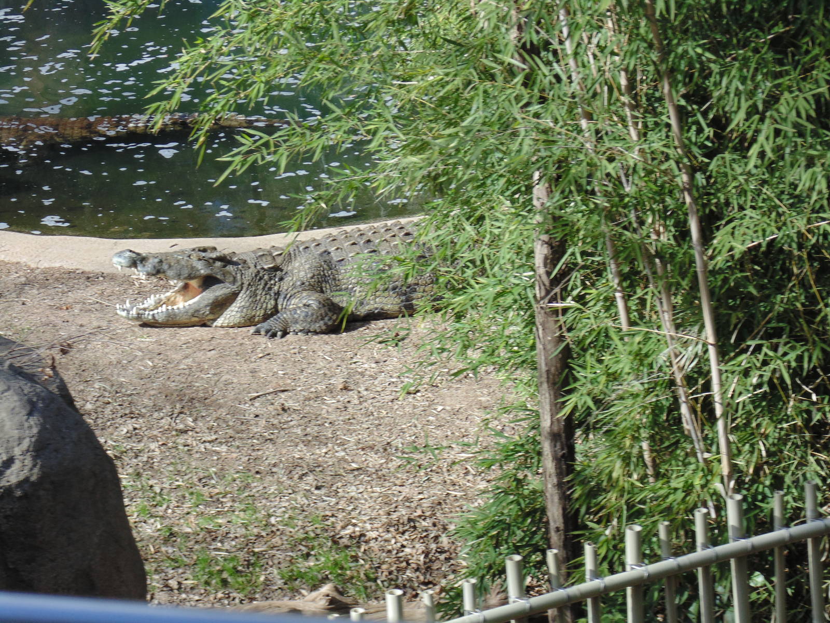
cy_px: 312
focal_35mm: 119
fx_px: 2853
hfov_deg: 16.6
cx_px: 415
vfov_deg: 12.5
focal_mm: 21.3
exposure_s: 1/200
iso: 80
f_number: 4.8
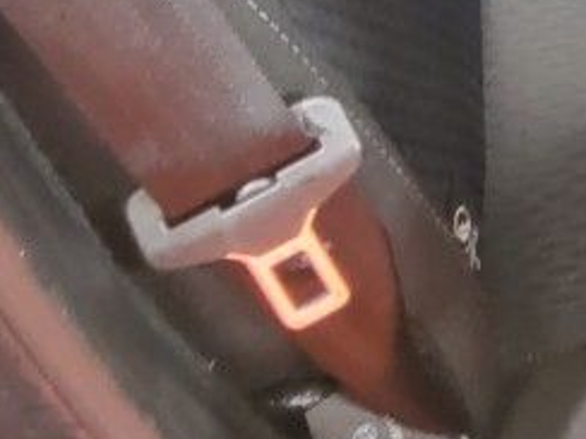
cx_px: 884
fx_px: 2167
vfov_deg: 10.1
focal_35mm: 128
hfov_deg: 14.4
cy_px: -602
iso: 1000
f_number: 2
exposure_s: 1/17
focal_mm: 3.08
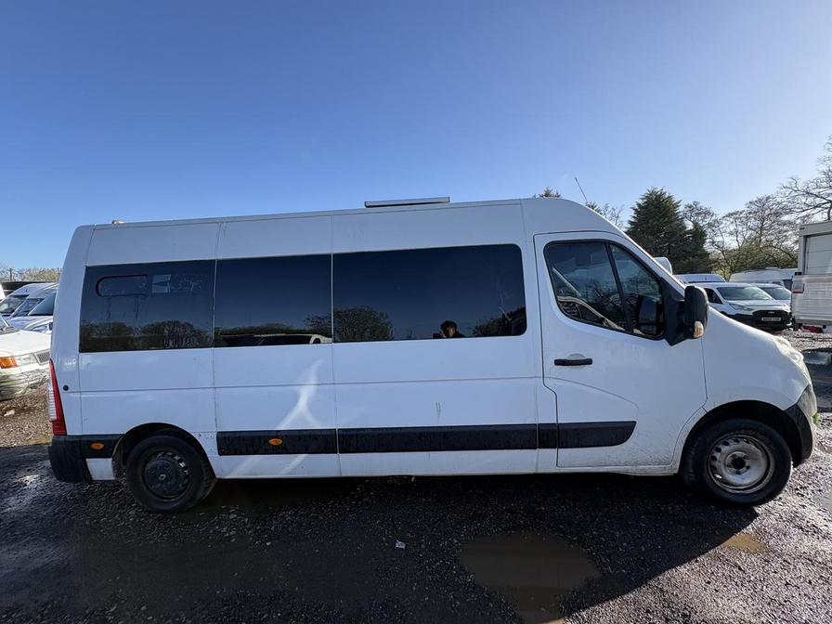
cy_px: 312
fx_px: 336
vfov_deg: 85.7
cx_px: 416
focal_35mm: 14
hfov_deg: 102.1
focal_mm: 2.22
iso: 64
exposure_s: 1/741
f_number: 2.2
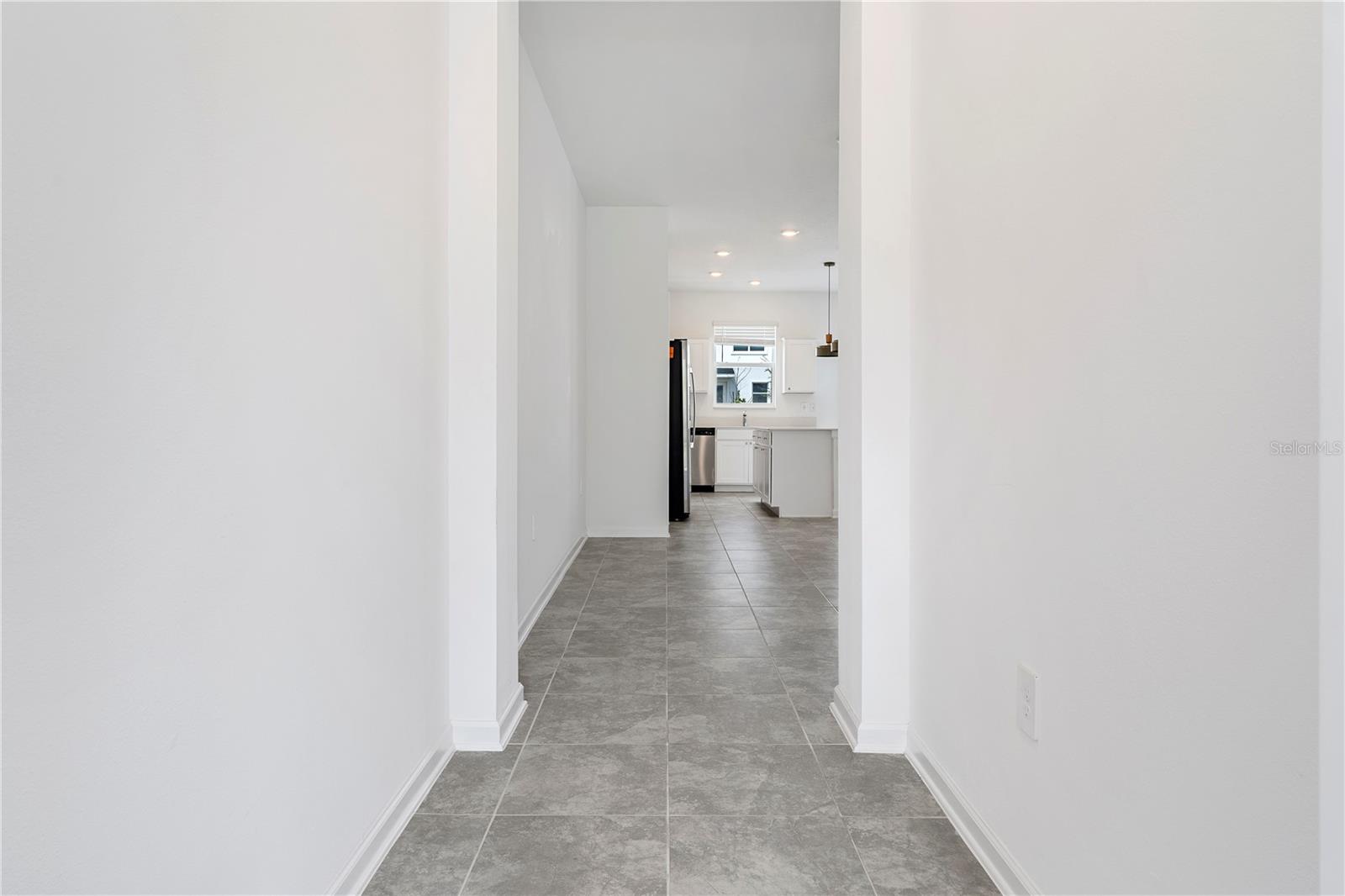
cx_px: 672
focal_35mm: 21
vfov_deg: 59.5
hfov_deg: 81.2
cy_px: 448
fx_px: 784
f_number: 9
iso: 100
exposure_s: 1/2
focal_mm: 21
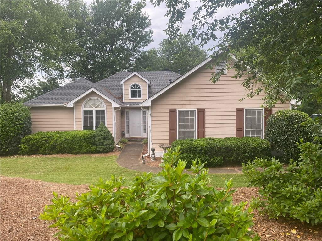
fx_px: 242
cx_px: 161
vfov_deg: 53.1
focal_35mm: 26
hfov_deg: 67.3
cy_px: 120
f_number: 1.8
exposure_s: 1/146
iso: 32
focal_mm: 4.25
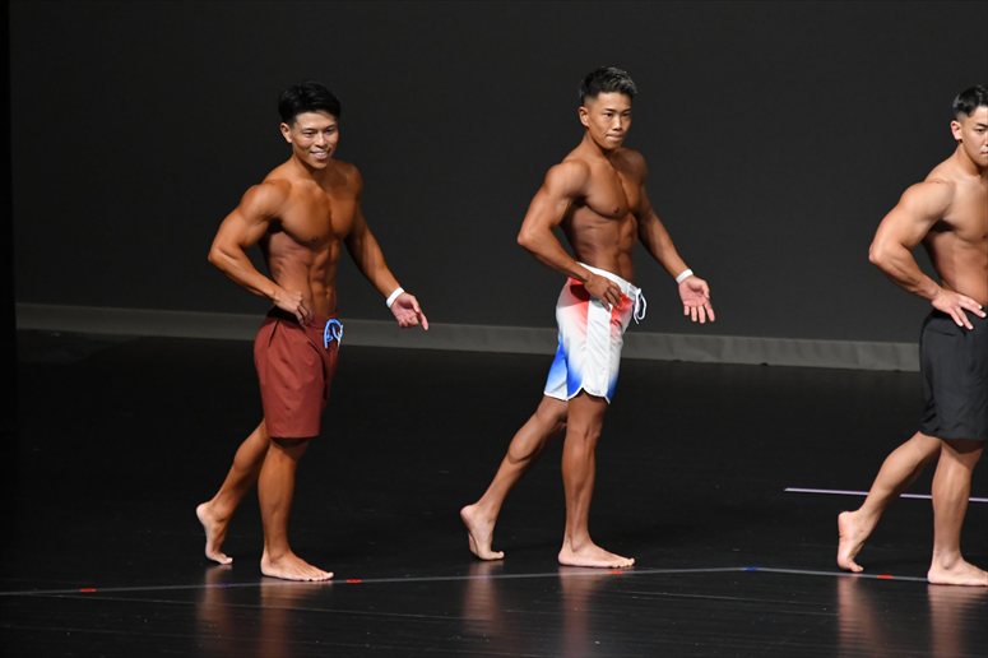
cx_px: 494
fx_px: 9464
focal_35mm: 345
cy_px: 329
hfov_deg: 6.0
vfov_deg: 4.0
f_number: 5.6
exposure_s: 1/400
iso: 4000
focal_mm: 230
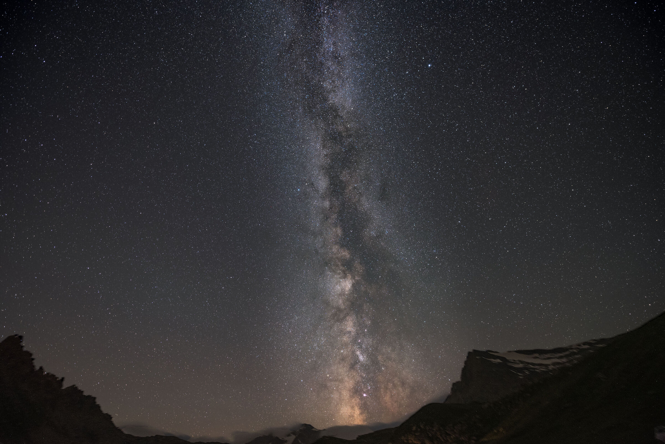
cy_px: 222
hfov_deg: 104.2
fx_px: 259
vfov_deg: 81.3
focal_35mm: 14
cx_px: 332
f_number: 3.2
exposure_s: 91
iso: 1600
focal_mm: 14
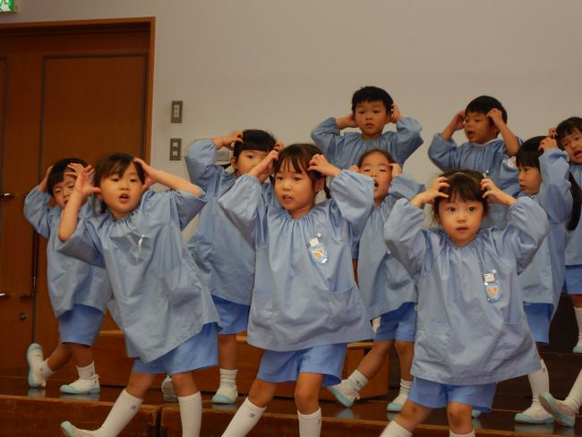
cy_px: 218
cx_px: 291
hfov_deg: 19.4
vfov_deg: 14.7
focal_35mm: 101
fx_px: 1699
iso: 360
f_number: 4.8
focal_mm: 18.1
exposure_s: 1/60
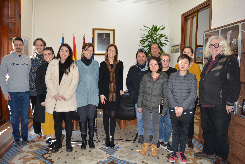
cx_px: 122
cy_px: 82
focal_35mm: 27
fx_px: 184
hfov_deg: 67.3
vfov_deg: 48.0
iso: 400
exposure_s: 1/60
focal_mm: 18
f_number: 4
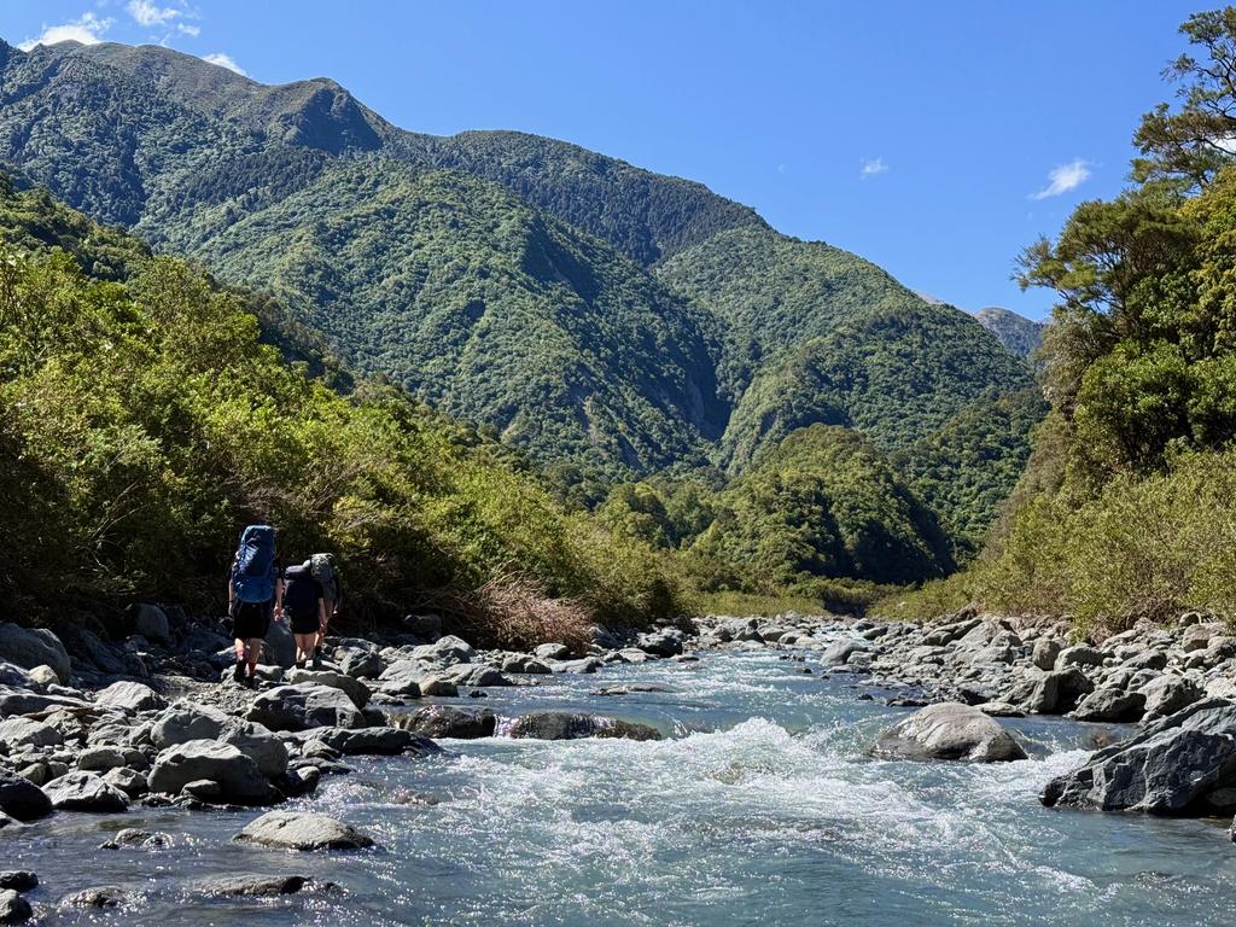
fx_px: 1714
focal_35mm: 48
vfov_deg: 30.3
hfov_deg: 39.7
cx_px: 618
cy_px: 464
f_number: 1.78
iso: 64
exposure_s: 1/2667
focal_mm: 6.76
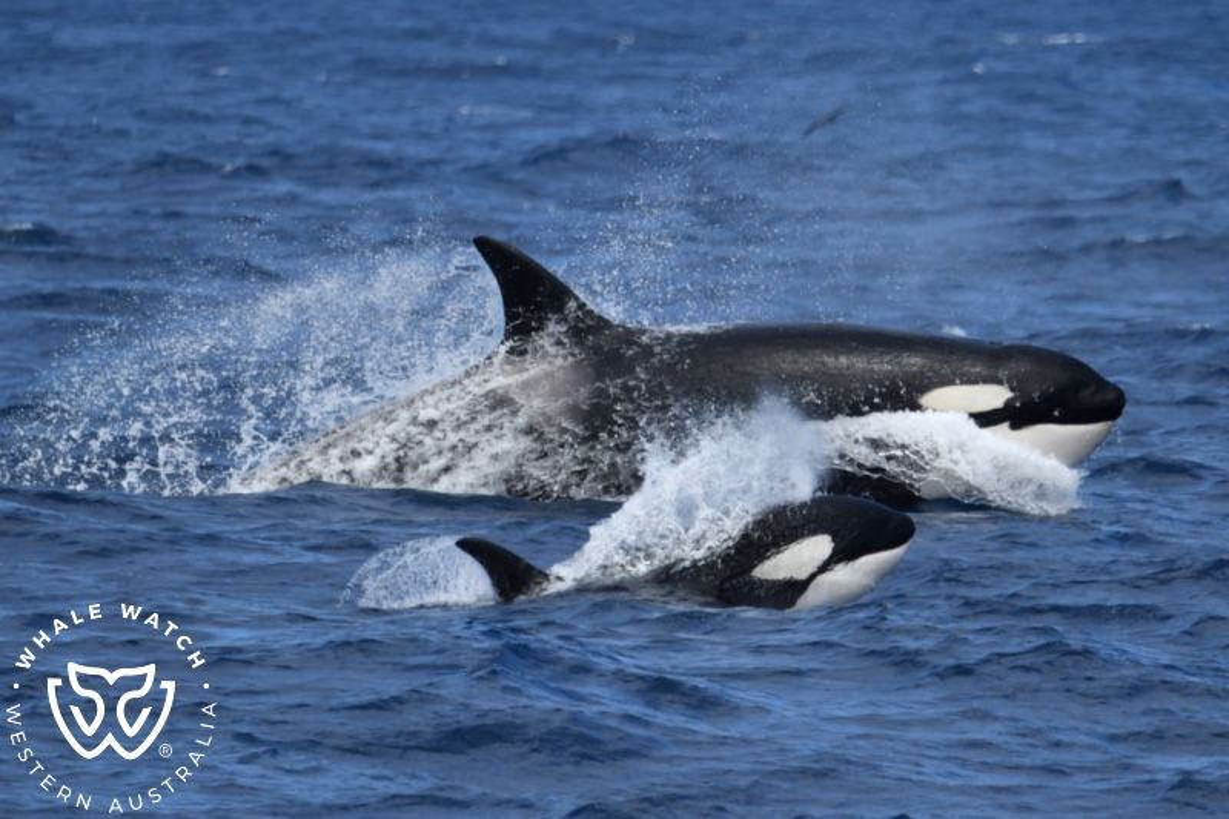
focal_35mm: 500
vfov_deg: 2.7
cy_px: 410
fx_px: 17065
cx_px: 614
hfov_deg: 4.1
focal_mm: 500
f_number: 6.3
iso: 1100
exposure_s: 1/8000
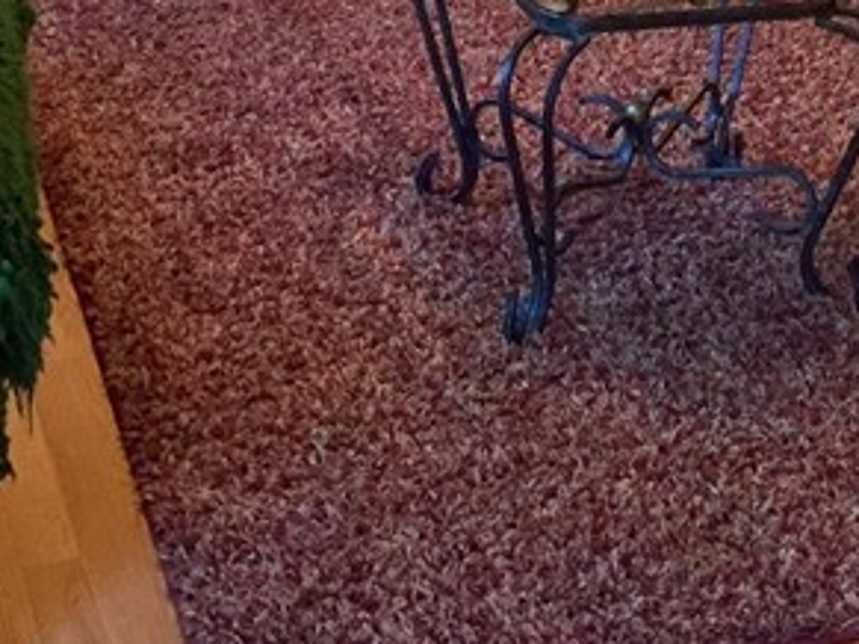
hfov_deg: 19.2
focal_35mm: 102
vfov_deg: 13.8
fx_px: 2530
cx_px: 579
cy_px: -236
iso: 200
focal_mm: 4.15
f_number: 2.2
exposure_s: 1/30
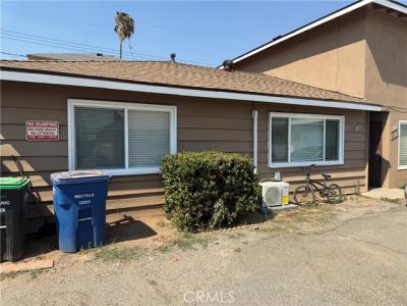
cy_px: 153
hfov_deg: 71.6
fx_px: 282
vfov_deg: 56.8
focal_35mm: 24
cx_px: 204
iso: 80
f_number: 1.78
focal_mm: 6.76
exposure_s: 1/3425
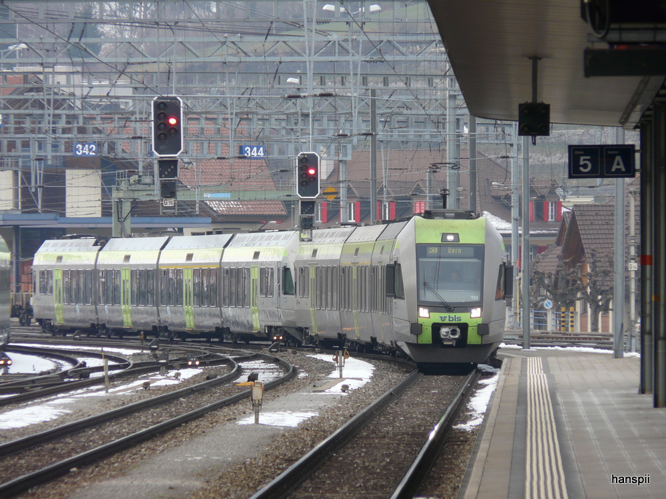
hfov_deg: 5.1
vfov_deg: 3.8
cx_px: 333
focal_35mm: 392
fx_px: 7542
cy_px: 250
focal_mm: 64.3
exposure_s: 1/125
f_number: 4
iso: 100
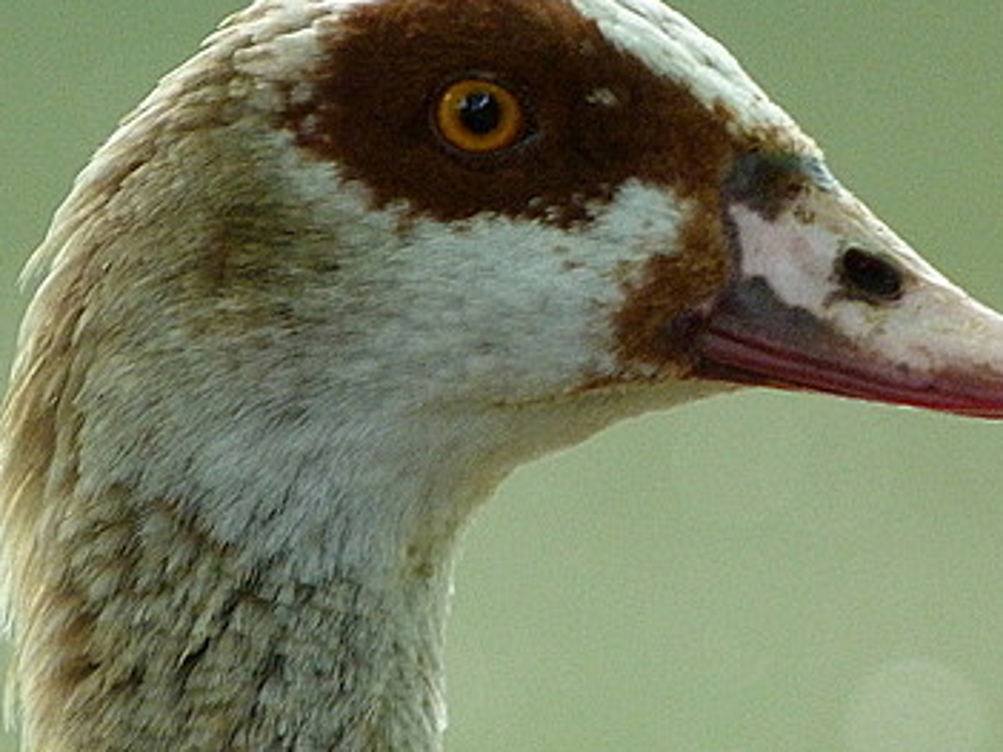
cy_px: 355
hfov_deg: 1.4
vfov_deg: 1.0
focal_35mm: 1456
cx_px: 697
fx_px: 42173
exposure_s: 1/125
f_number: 5.2
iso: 320
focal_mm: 108
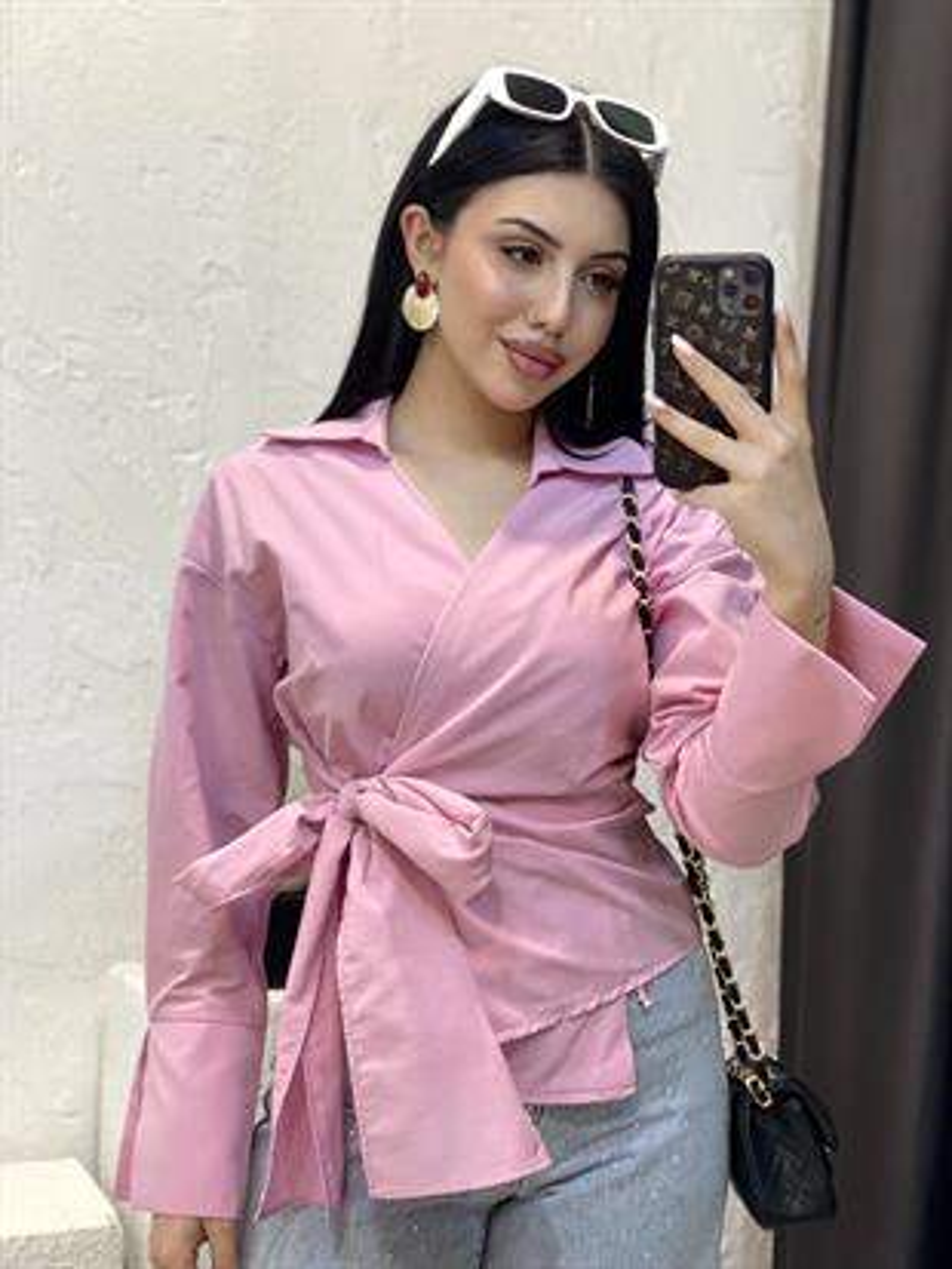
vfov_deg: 36.8
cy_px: 634
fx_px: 1906
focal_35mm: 52
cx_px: 476
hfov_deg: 28.0
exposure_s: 1/100
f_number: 2
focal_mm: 6
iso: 160
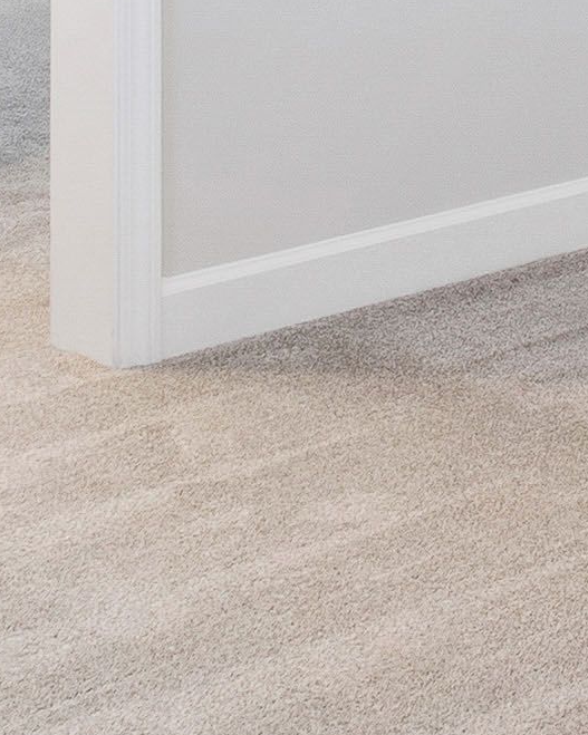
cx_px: 1255
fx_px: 2589
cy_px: -569
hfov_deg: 11.4
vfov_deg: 14.3
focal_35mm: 119
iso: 100
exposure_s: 1/3
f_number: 8
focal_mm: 10
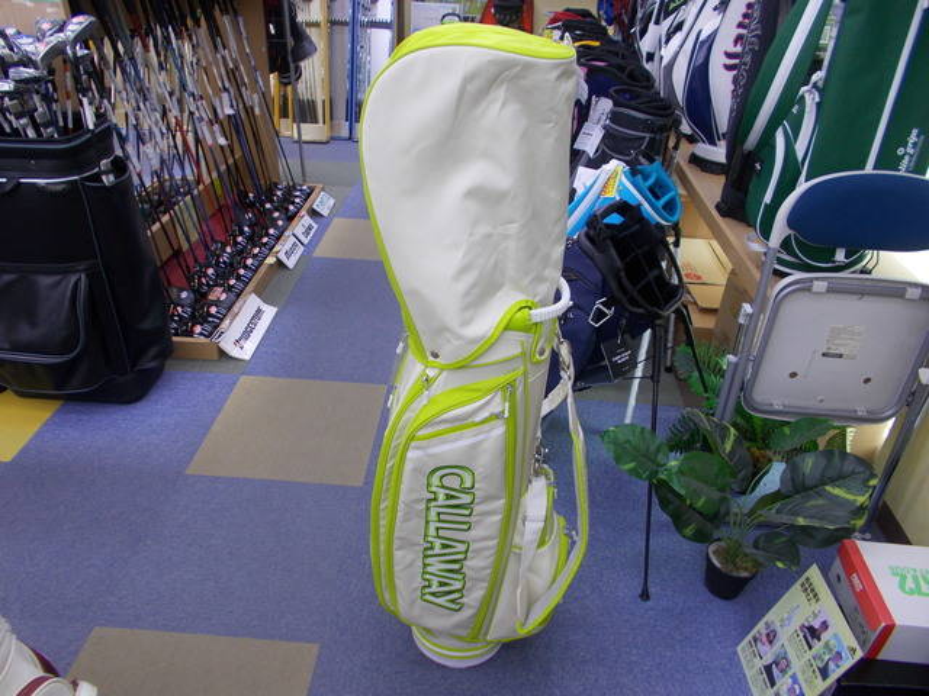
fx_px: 698
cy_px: 348
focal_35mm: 26
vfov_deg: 53.1
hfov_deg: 67.3
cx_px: 464
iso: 100
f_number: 3.2
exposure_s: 1/25
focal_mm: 4.6
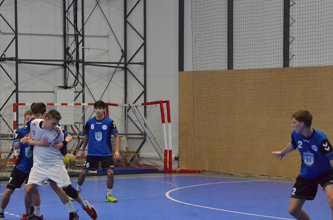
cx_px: 123
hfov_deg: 16.4
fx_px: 1154
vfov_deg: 10.9
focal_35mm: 125
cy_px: 115
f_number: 5.3
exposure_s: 1/800
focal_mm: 62
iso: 6400
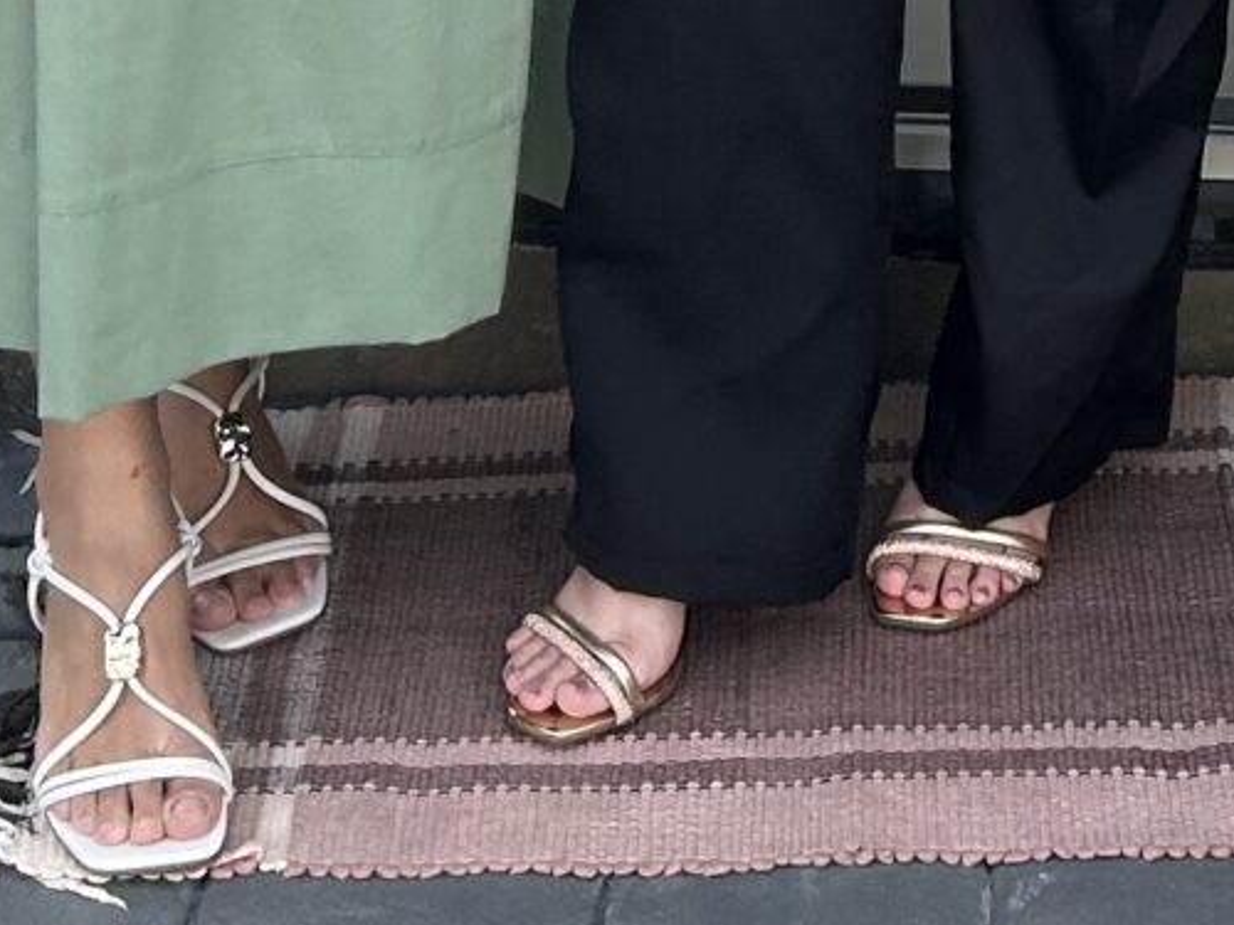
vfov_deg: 10.2
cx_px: 1195
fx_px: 4741
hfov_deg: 14.6
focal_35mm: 133
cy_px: -1009
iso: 50
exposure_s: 1/797
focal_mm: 5.7
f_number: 1.5
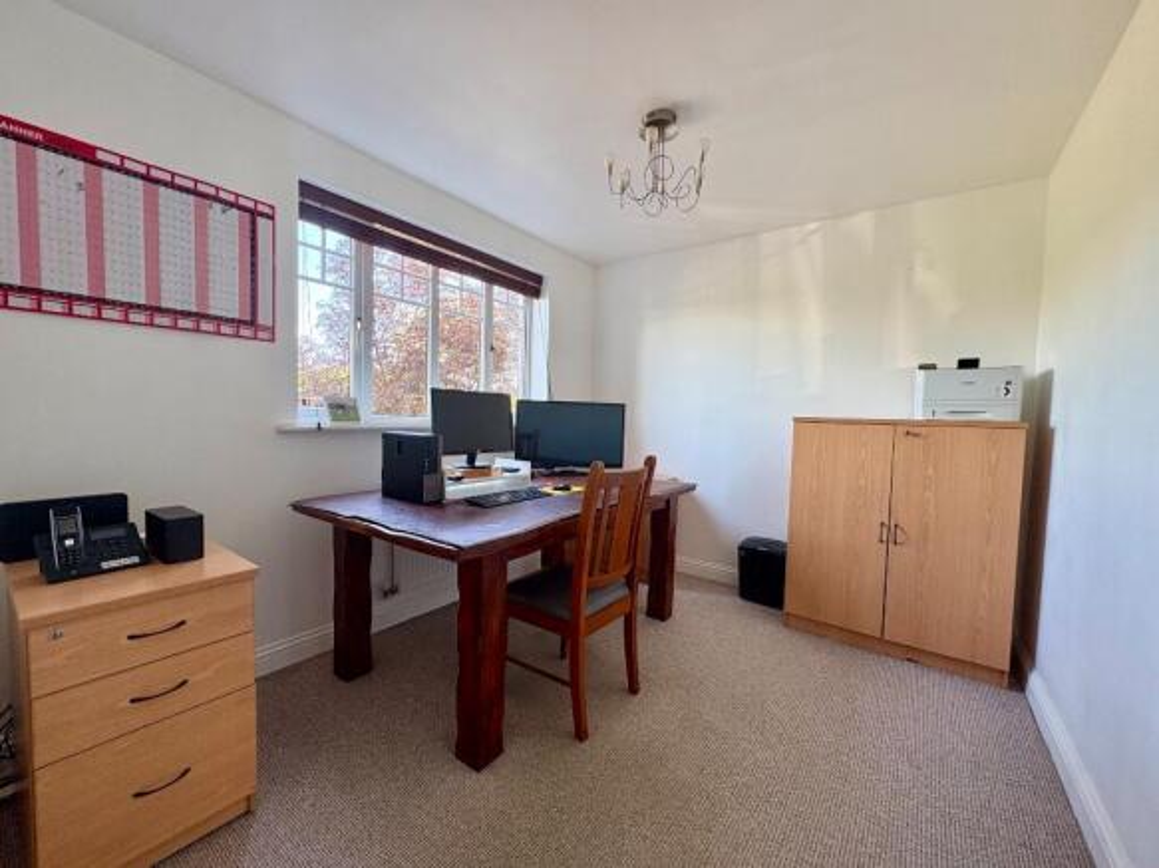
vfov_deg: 85.7
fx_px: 469
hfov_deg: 102.1
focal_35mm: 14
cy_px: 434
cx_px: 580
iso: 250
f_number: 2.2
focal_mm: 2.22
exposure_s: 1/63
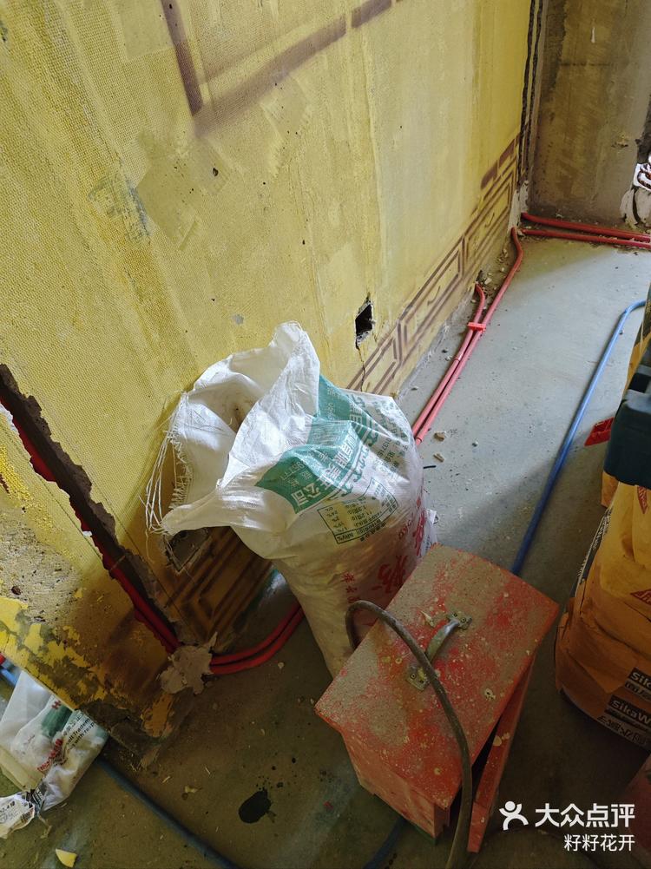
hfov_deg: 58.8
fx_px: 577
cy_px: 434
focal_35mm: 23
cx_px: 326
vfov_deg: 73.9
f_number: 1.6
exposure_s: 1/400
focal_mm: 6.55
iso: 5000
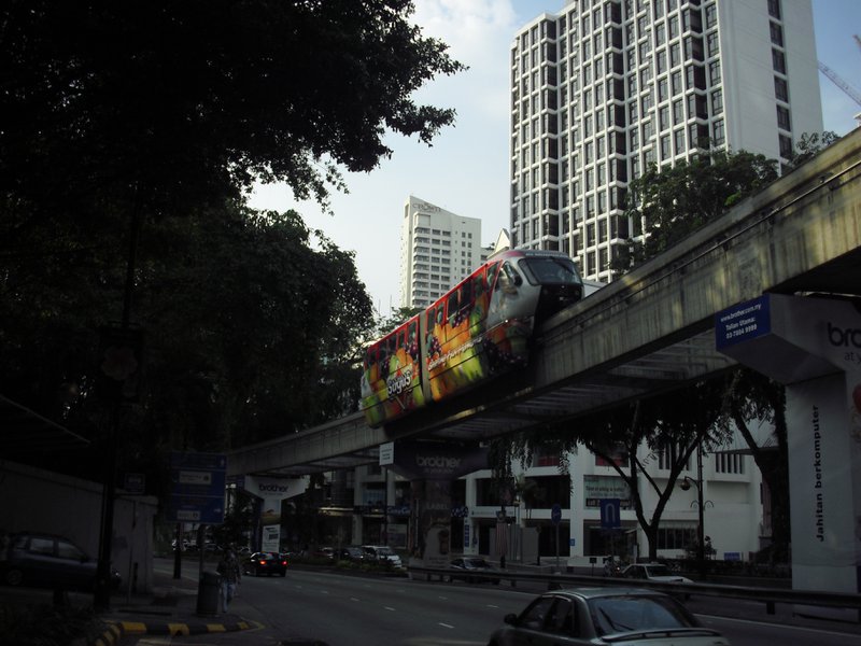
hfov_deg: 49.0
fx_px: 945
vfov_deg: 37.7
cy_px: 323
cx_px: 430
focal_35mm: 38
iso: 100
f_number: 8
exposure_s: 1/160
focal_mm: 6.2
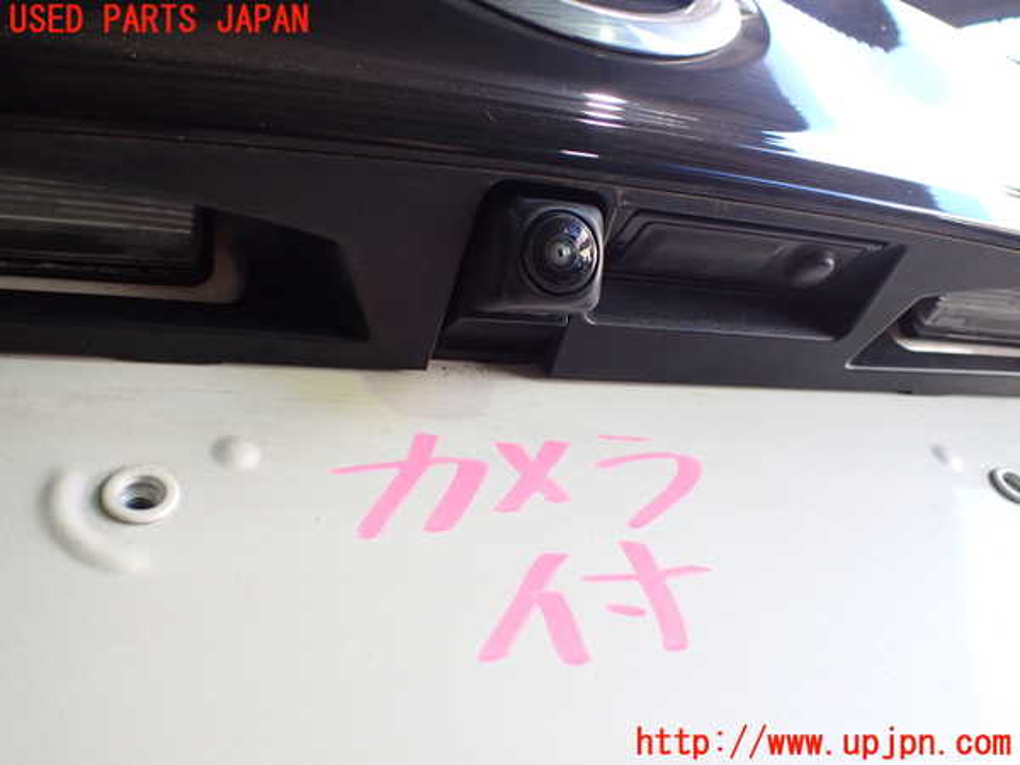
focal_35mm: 30
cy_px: 382
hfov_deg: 60.0
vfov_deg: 46.8
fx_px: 884
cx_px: 510
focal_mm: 5.4
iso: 320
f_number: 2.3
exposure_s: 1/125
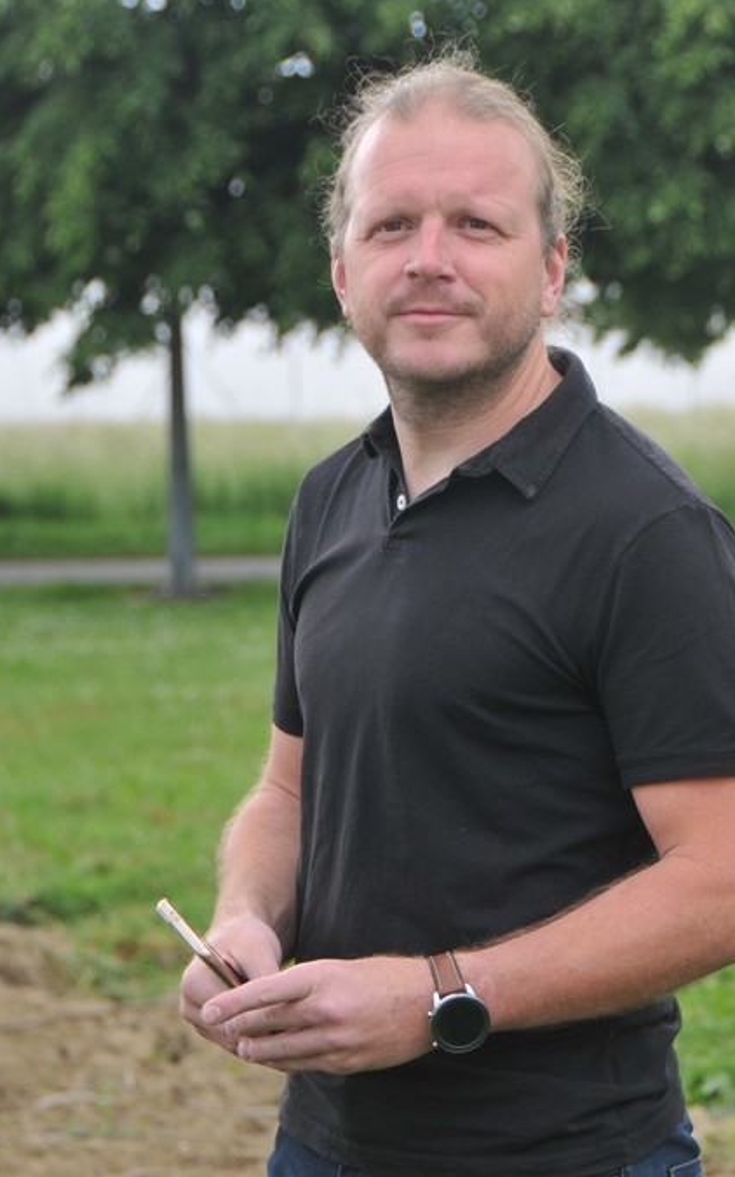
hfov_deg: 8.1
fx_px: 5196
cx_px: 512
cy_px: 587
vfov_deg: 12.9
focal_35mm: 162
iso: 200
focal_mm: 70
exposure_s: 1/125
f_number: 5
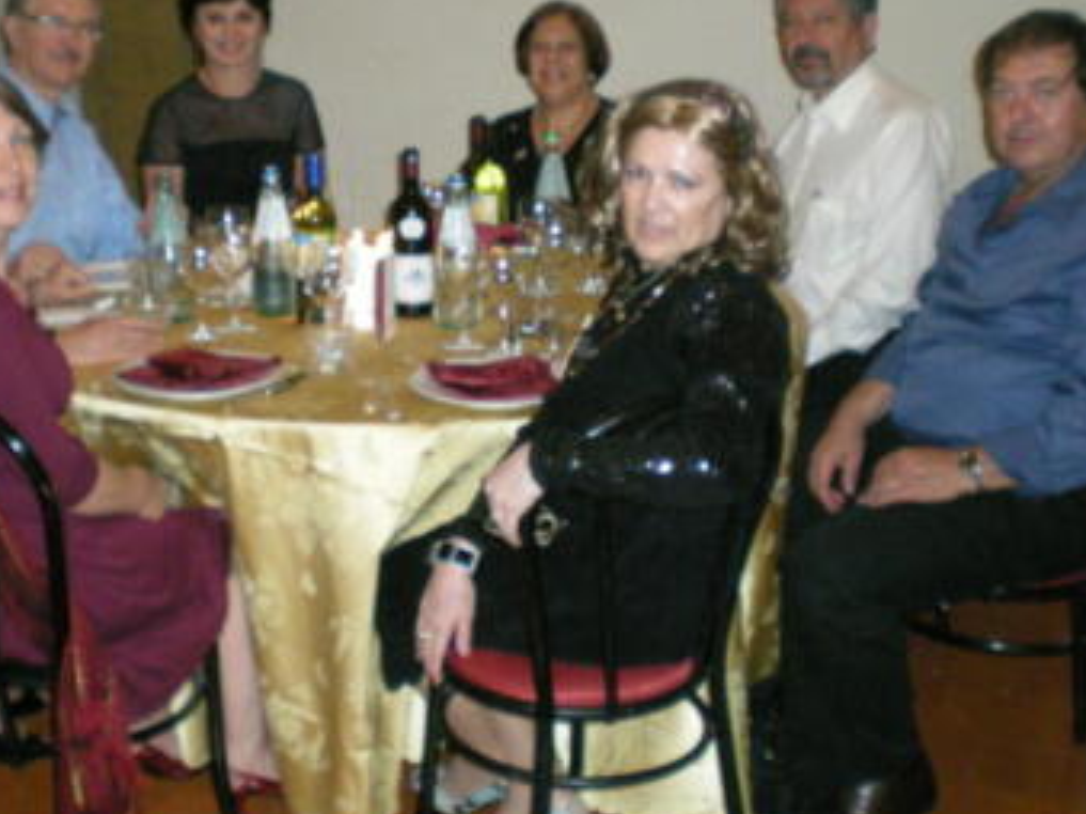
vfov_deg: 26.0
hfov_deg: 34.2
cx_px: 400
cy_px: 335
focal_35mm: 56
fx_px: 1756
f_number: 3.1
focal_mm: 6.3
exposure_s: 1/60
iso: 344
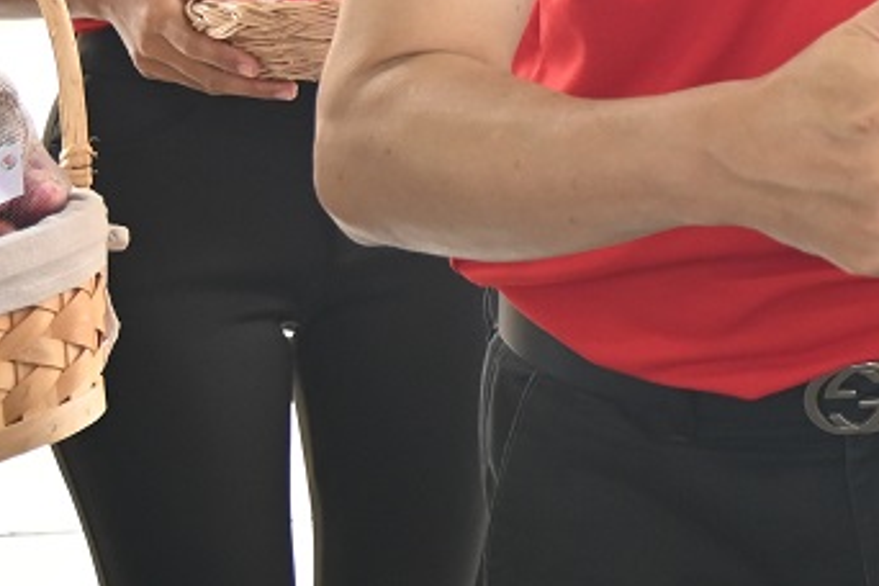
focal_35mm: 109
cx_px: 1626
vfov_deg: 12.0
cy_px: -285
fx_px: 2661
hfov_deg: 15.7
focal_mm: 28
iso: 1600
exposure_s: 1/250
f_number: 4.5
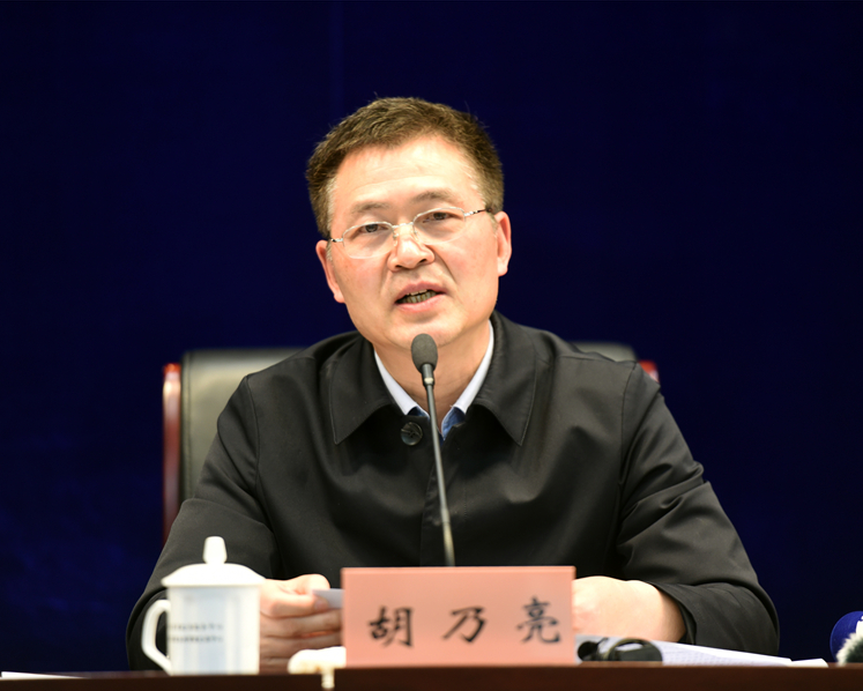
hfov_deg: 8.5
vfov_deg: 6.8
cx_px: 444
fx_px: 5774
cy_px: 346
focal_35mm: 226
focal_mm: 200
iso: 1000
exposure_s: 1/60
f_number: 2.8
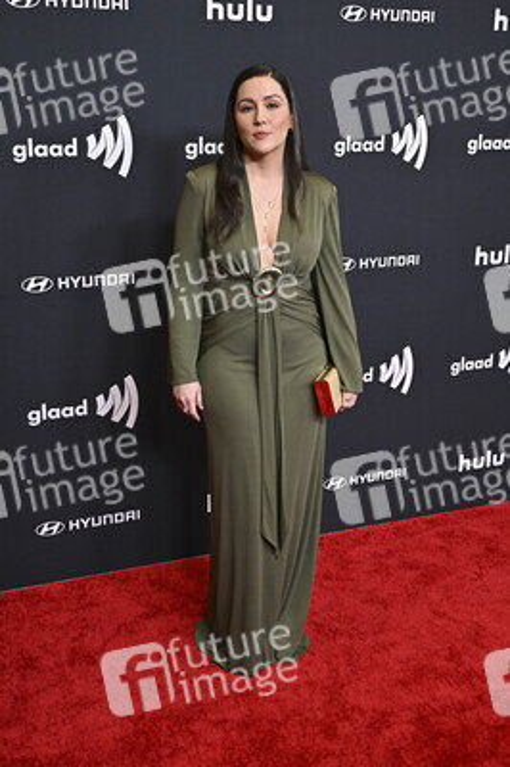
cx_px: 255
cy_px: 384
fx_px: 915
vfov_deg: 45.5
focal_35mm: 43
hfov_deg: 31.1
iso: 4000
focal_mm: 43
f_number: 5.6
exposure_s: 1/250
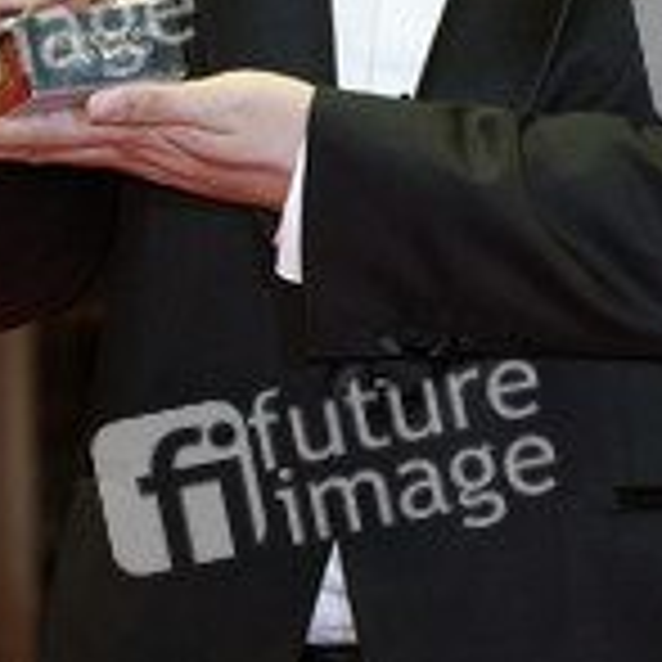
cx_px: 455
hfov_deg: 8.8
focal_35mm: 199
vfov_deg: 8.7
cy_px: -207
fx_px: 4306
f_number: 5.6
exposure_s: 1/160
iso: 1250
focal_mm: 86
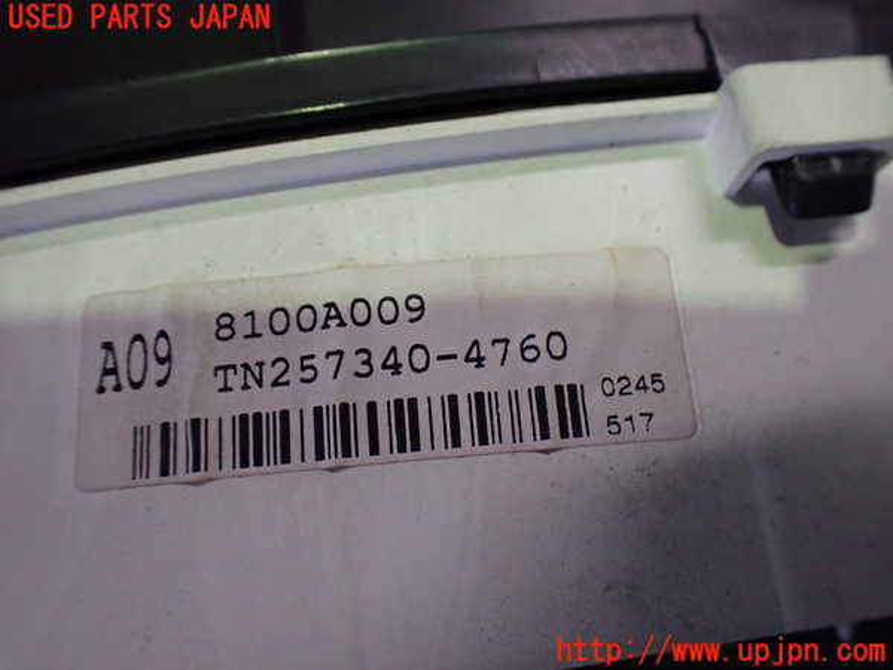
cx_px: 446
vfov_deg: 46.8
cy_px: 335
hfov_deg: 60.0
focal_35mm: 30
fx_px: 774
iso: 640
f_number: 2.3
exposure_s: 1/125
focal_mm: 5.4
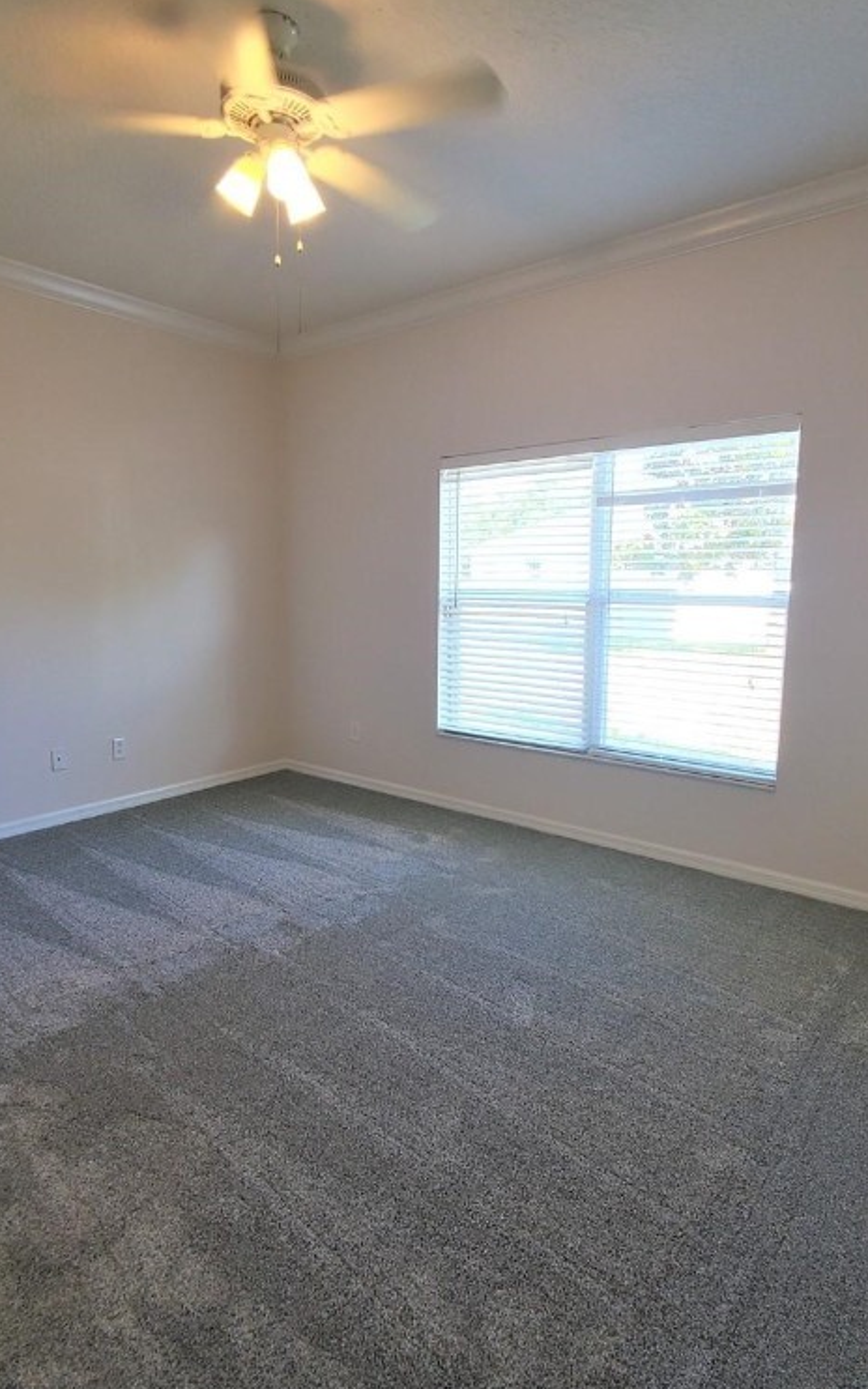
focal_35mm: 19
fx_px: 720
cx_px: 432
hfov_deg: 62.2
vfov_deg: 88.0
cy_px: 677
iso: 64
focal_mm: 1.8
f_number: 2.2
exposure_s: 1/60
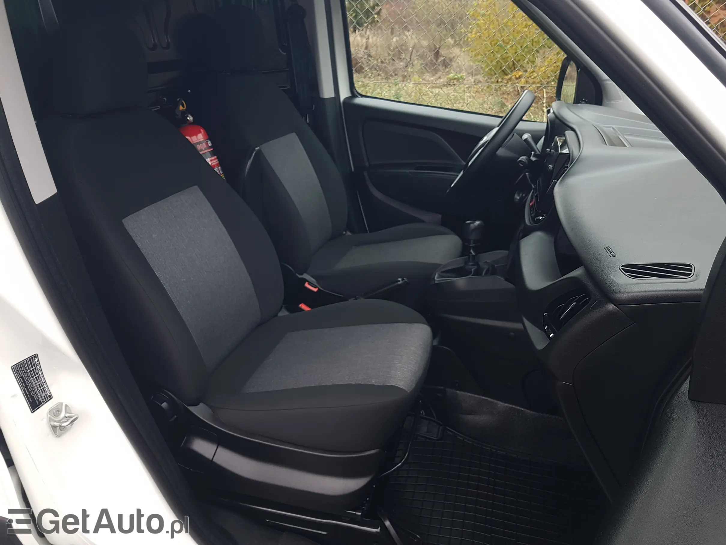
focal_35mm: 26
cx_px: 363
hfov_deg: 67.3
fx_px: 545
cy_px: 272
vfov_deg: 53.1
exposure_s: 1/102
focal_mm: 4.2
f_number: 1.7
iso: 40
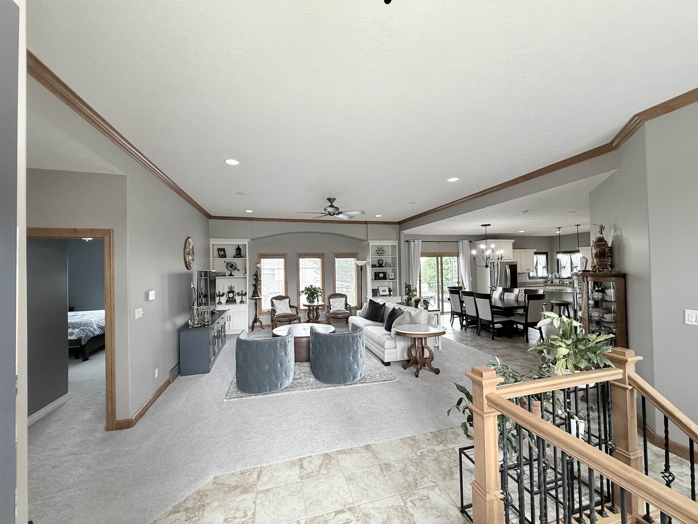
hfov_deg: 102.1
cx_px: 349
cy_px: 262
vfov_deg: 85.7
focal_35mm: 14
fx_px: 282
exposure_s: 1/99
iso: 125
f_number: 2.2
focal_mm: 2.22
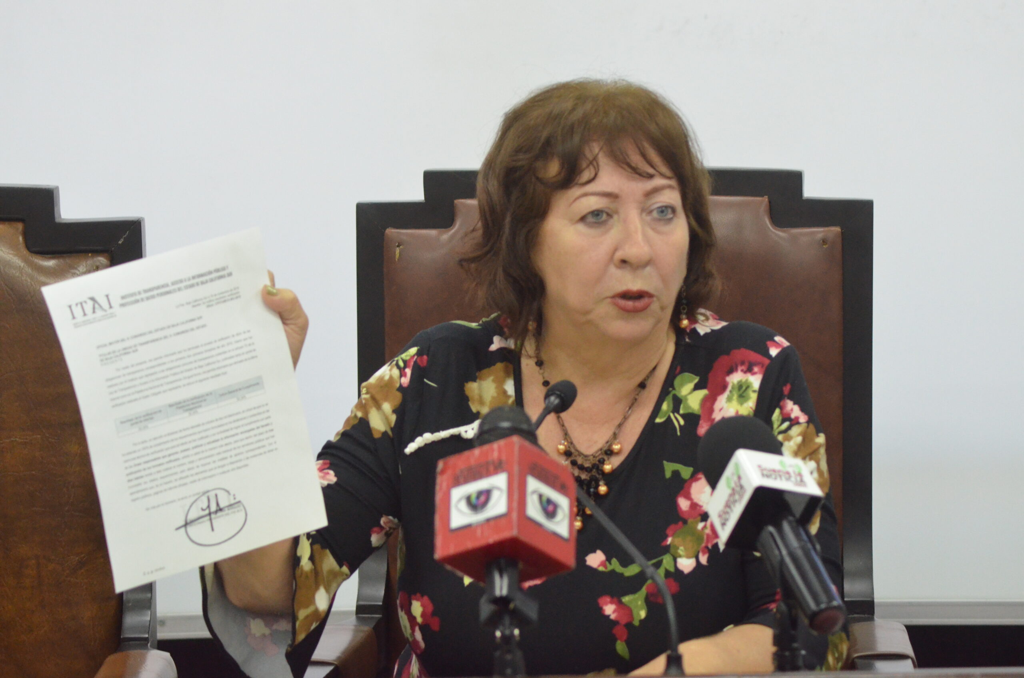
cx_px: 512
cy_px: 339
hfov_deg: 15.2
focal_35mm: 135
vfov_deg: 10.1
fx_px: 3832
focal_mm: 90
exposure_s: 1/125
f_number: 5.6
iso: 3200
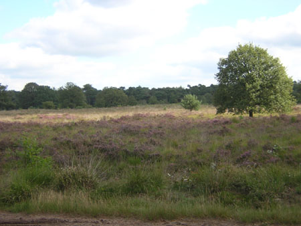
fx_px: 539
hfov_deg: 31.2
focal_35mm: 62
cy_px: 113
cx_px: 150
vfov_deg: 23.7
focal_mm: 8.1
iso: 100
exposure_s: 1/245
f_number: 3.4
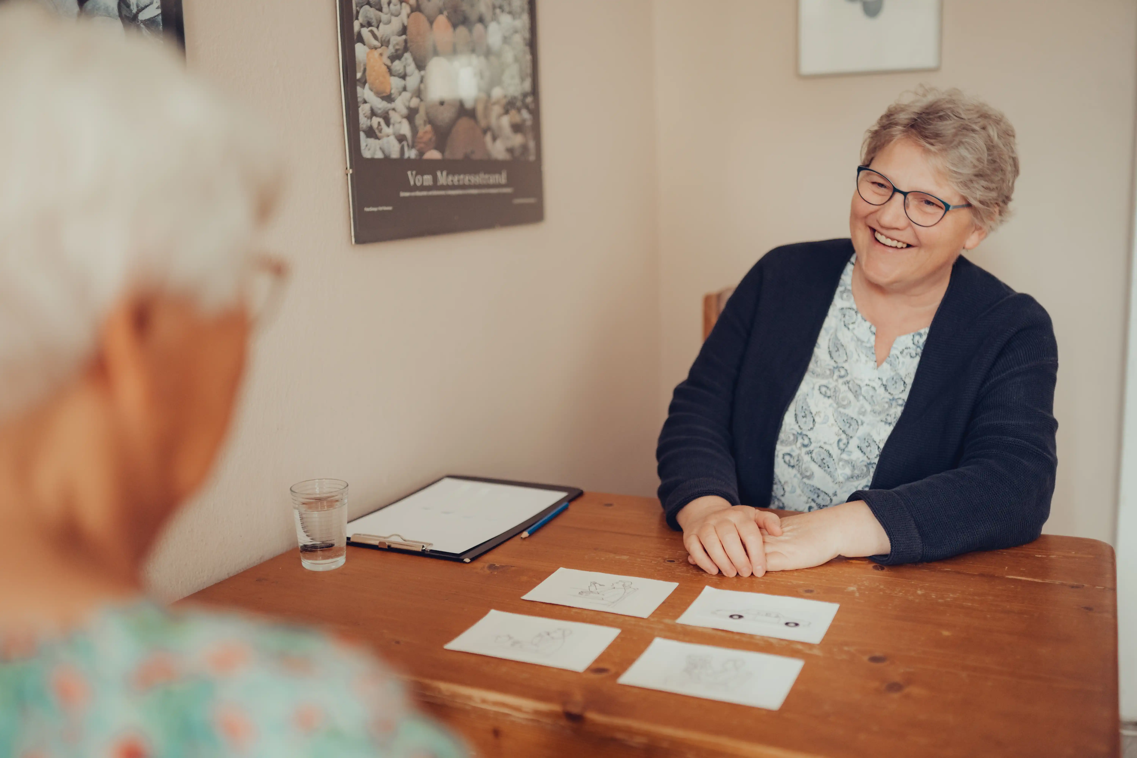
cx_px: 568
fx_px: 1105
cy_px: 379
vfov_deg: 37.9
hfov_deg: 54.4
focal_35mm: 35
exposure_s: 1/200
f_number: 1.4
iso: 640
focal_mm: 35
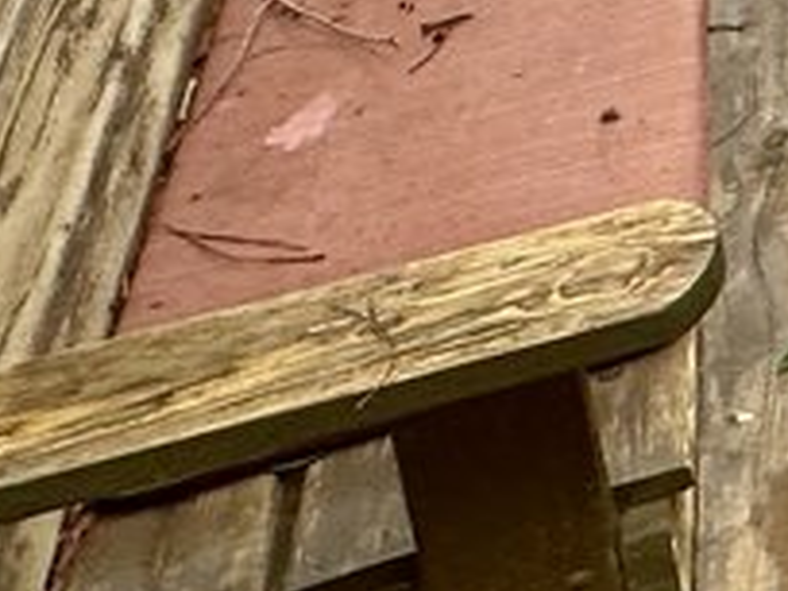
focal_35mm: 104
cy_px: -809
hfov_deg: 13.0
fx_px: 2367
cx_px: 2022
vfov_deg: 11.7
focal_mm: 2.22
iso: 50
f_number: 2.2
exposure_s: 1/99
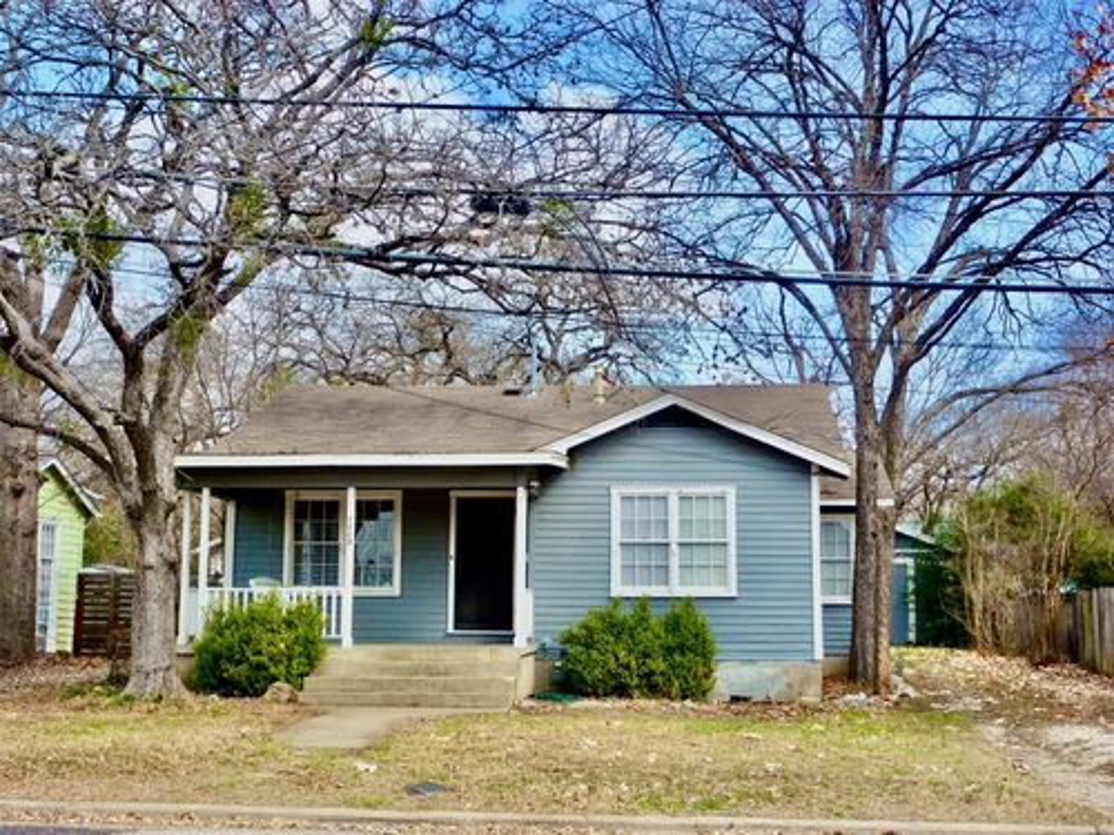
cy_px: 418
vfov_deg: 32.2
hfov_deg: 42.1
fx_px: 1448
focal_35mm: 45
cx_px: 557
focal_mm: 8
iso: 100
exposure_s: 1/500
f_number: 4
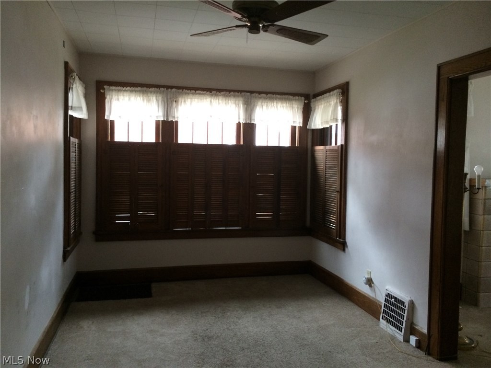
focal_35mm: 30
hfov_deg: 60.0
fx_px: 426
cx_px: 246
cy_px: 184
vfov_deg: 46.8
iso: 320
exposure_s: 1/24
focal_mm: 4.12
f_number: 2.2
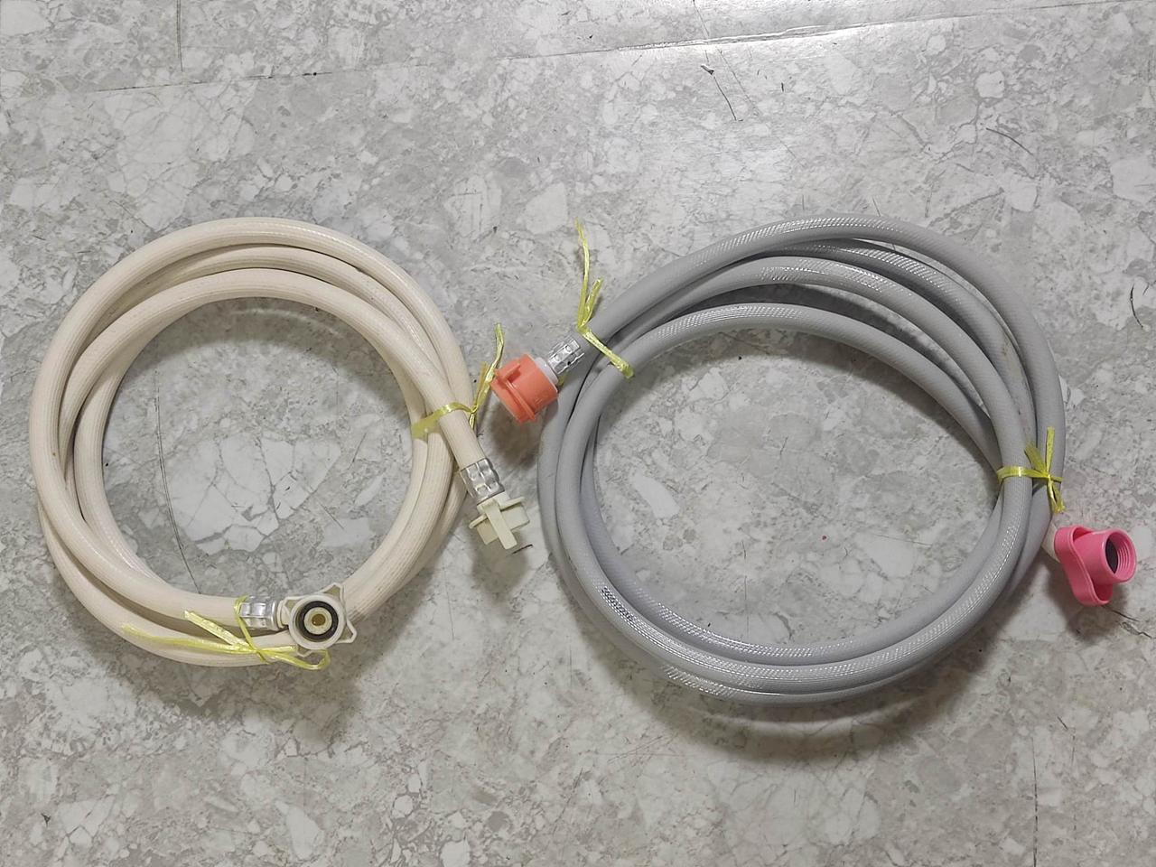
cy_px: 434
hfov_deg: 43.9
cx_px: 578
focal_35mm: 43
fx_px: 1436
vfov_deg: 33.6
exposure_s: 1/40
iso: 379
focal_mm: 4.71
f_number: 1.79
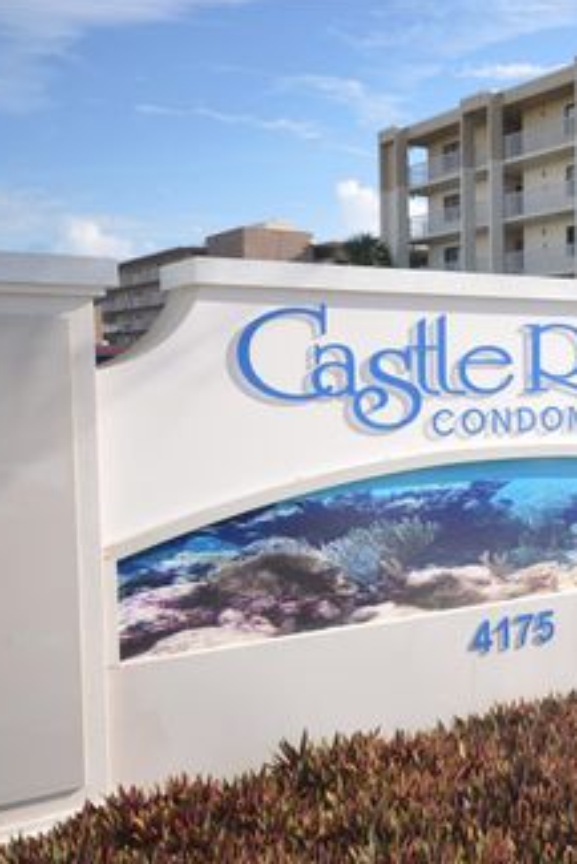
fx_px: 1105
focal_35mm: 46
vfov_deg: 42.7
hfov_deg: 26.9
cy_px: 432
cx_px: 630
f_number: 5.6
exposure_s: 1/250
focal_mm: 20
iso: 100
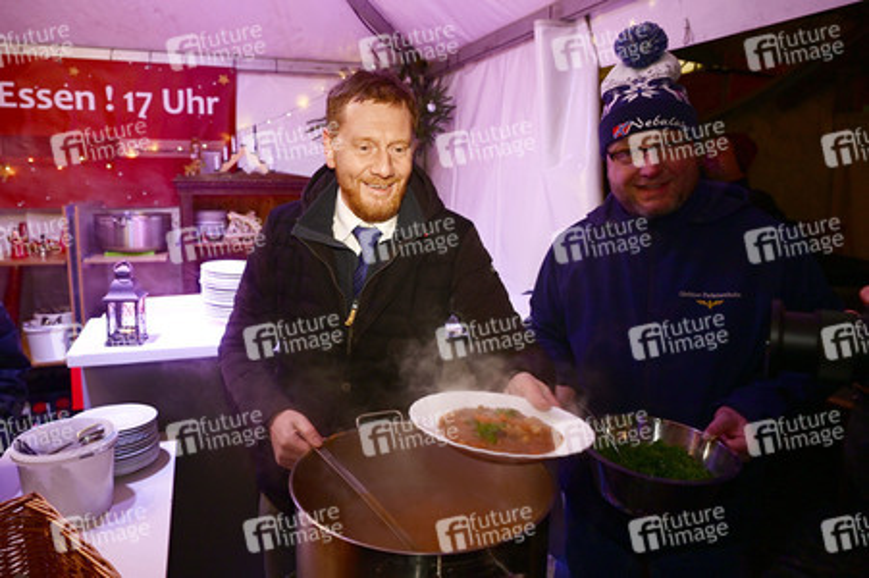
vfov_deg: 53.1
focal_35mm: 24
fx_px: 579
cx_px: 434
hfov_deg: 73.8
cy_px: 289
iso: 720
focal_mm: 24
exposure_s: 1/60
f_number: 4.5
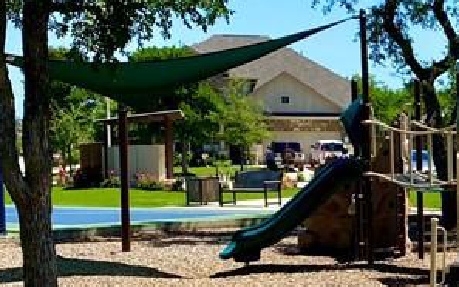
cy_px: 241
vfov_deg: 13.7
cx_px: 631
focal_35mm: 95
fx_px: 1189
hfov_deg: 19.7
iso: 32
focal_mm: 4.25
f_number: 1.8
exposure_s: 1/2358
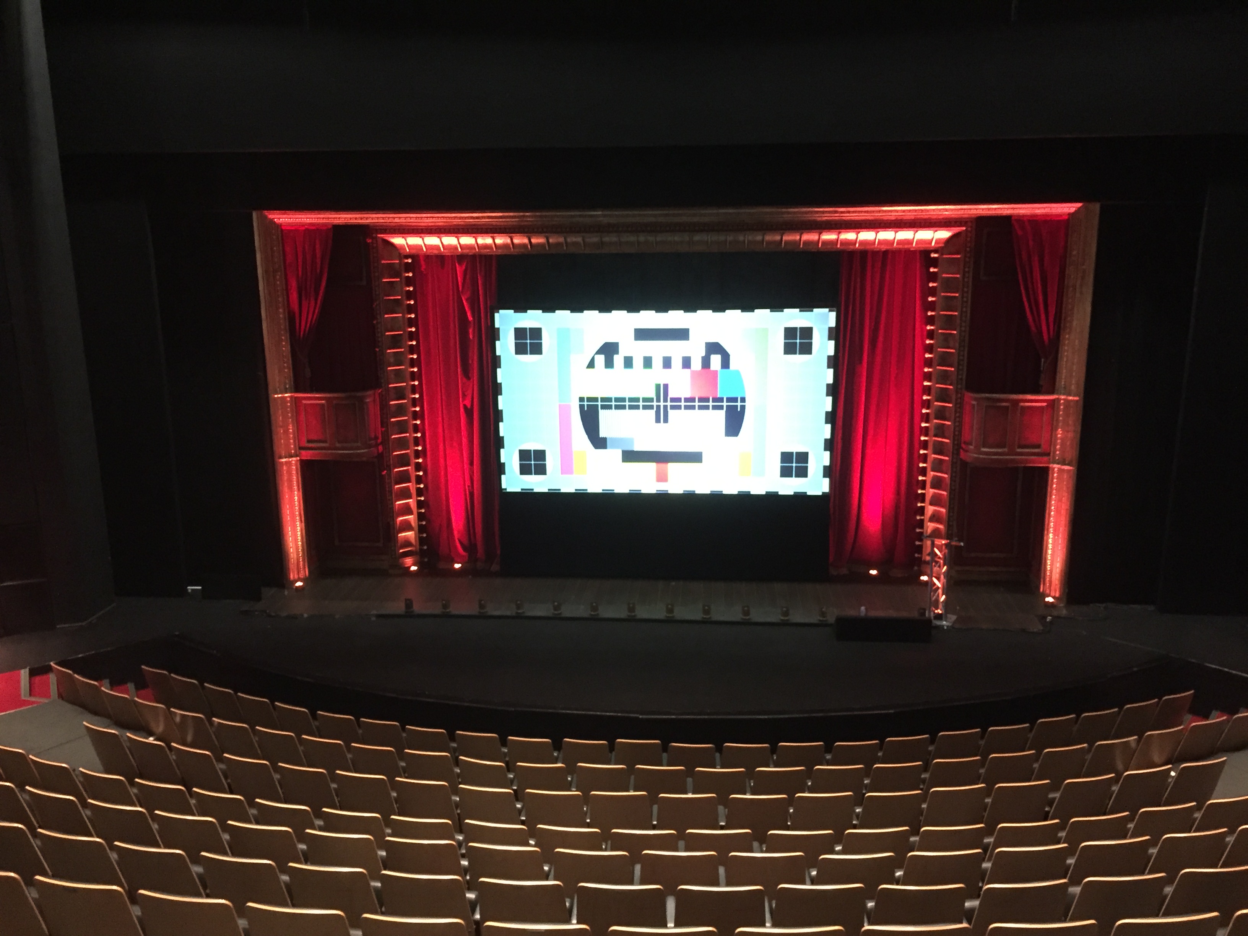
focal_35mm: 29
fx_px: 1046
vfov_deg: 48.2
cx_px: 624
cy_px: 468
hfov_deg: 61.7
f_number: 2.2
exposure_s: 1/17
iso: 640
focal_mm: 4.15
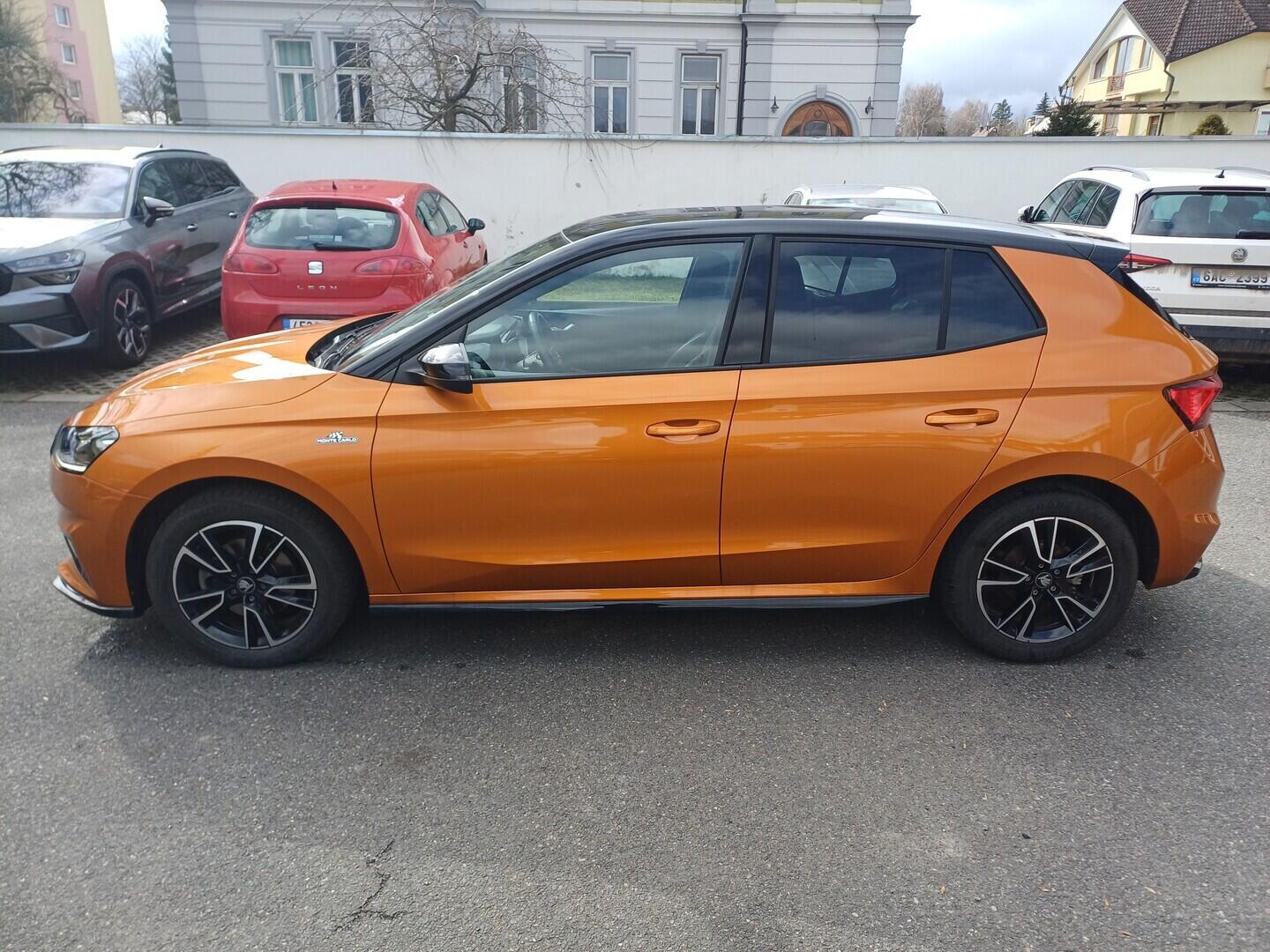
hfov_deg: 69.4
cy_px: 476
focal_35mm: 25
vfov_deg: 54.9
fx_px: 917
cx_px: 635
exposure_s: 1/426
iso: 50
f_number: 1.8
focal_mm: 4.65
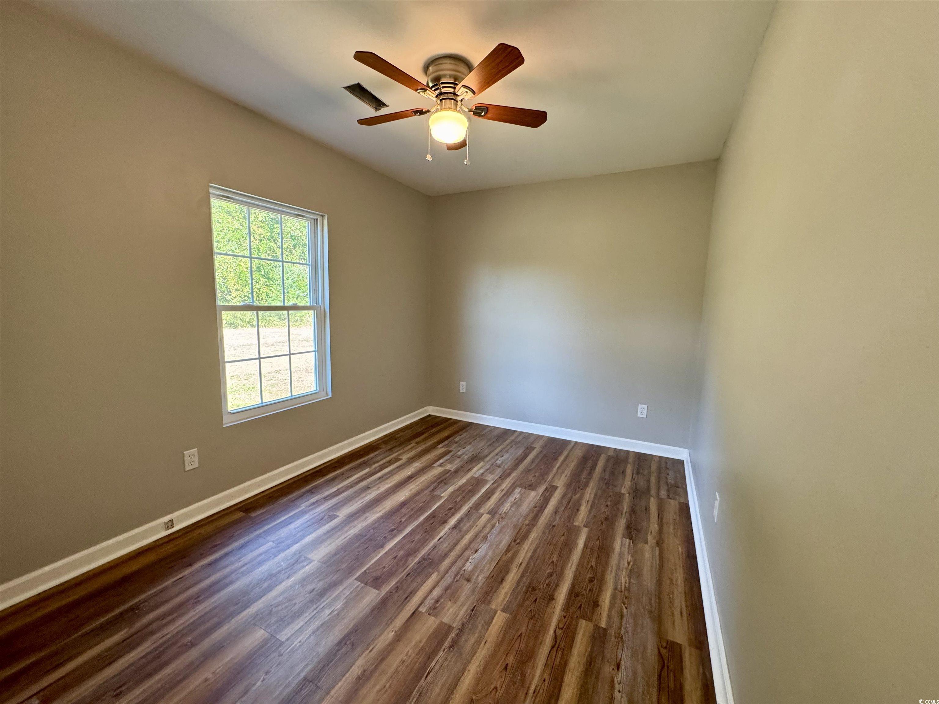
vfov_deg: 85.7
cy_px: 352
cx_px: 470
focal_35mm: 14
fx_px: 380
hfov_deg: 102.1
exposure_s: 1/120
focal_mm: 2.22
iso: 320
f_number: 2.2
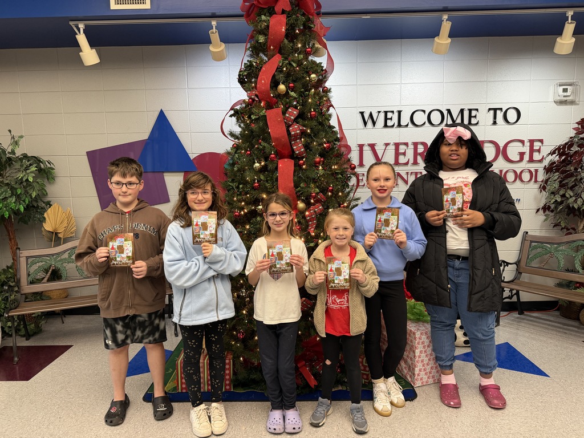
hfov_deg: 71.6
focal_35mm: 24
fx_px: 405
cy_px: 219
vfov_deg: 56.8
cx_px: 292
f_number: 1.78
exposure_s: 1/60
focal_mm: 6.76
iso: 250
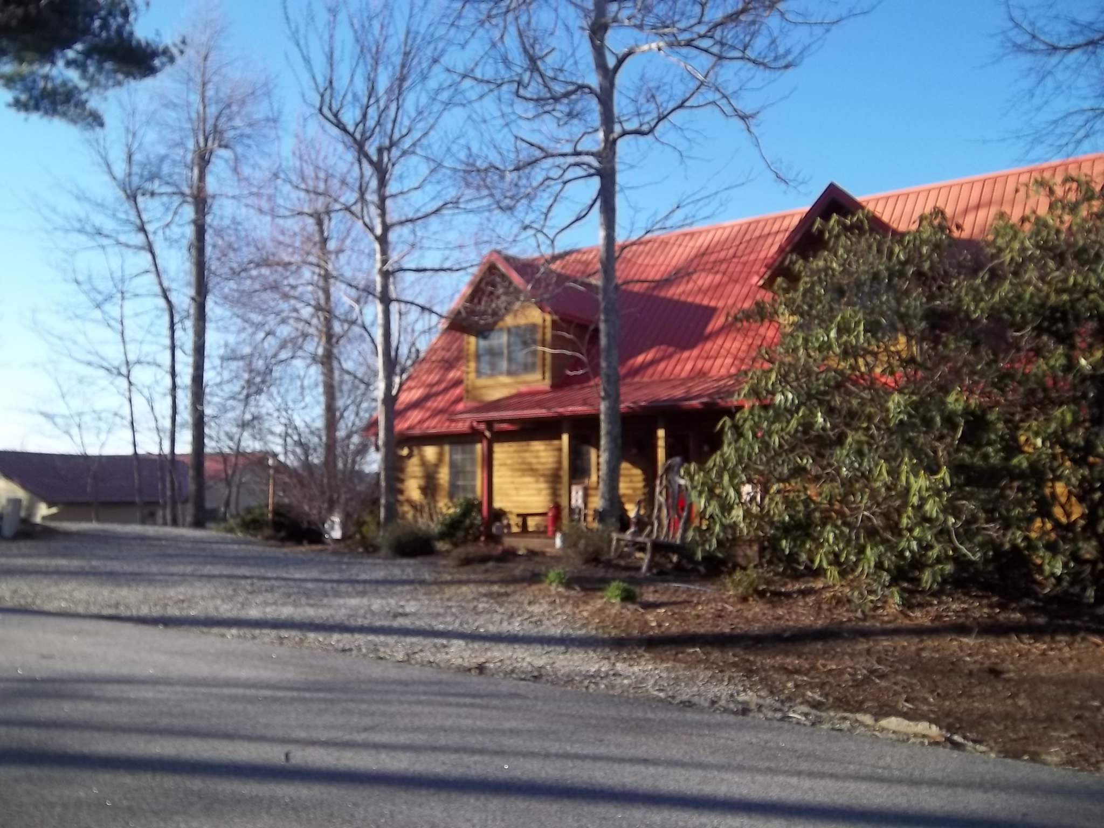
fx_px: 893
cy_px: 414
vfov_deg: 49.7
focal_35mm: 28
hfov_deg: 63.4
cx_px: 552
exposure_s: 1/250
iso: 64
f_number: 3.5
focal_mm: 5.05
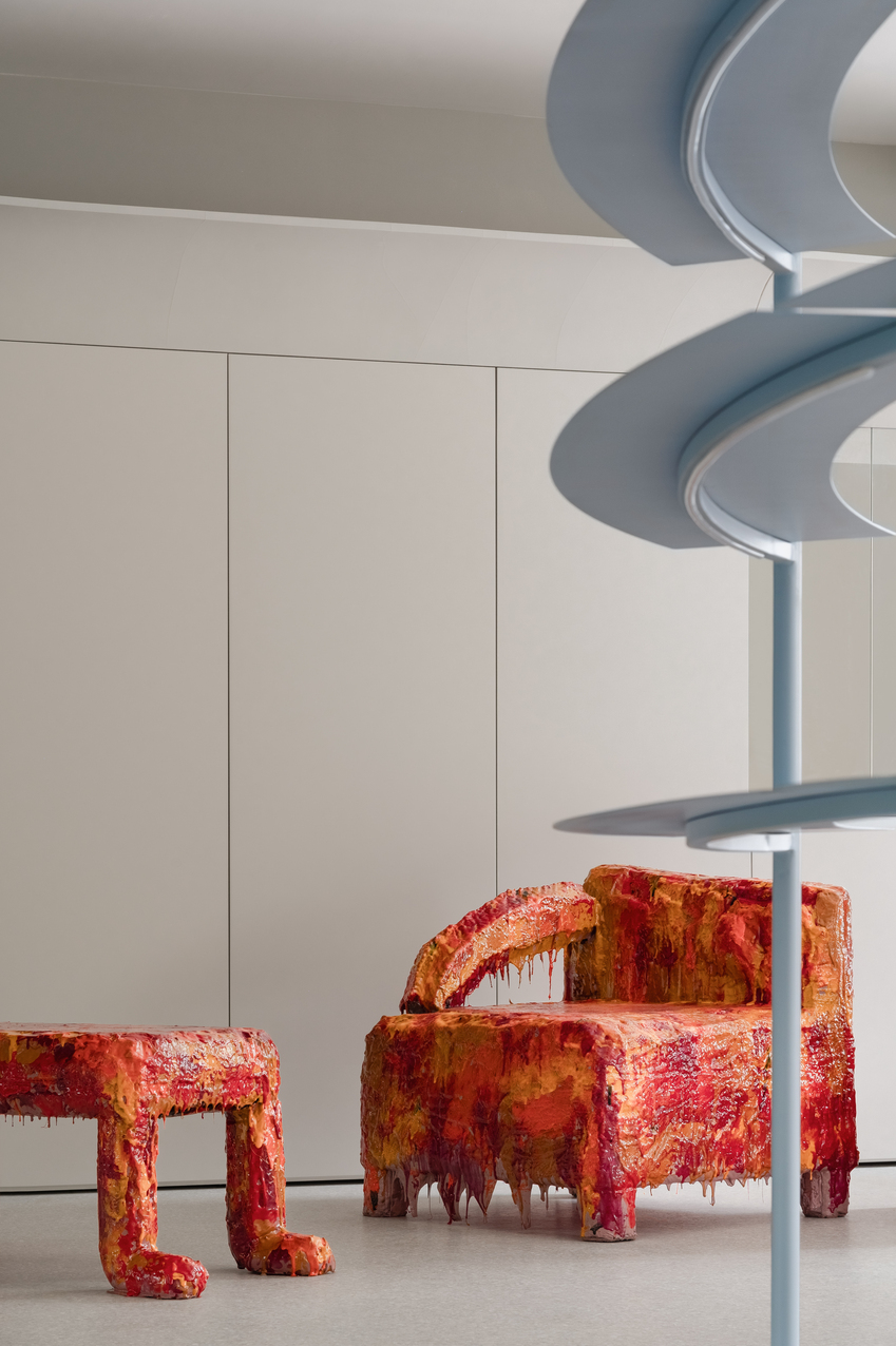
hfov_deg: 18.2
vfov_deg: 27.0
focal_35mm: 75
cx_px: 448
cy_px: 673
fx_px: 2804
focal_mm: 75
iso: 640
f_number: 10
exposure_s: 1/1.25
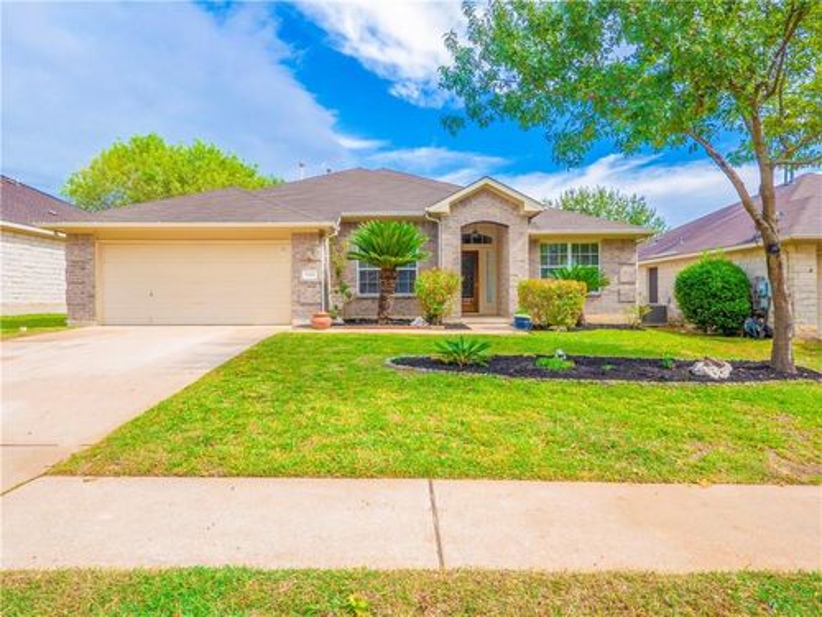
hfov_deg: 81.7
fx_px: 475
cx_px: 411
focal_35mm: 20
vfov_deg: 66.0
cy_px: 308
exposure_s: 1/125
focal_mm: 10
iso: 200
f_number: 10
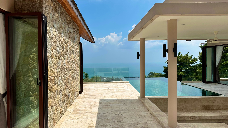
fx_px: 163
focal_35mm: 27
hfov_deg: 69.8
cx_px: 110
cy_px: 65
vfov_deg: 42.9
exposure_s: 1/10753
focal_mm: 6.86
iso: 80
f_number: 1.78
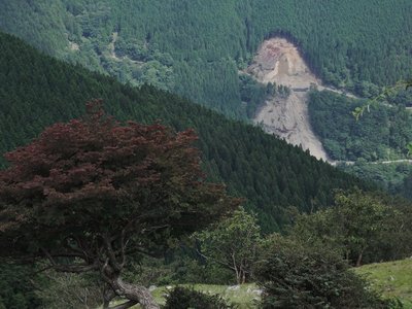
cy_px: 154
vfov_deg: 14.1
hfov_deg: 18.7
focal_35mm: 105
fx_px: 1250
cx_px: 206
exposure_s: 1/800
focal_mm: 22.4
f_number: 5.2
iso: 400
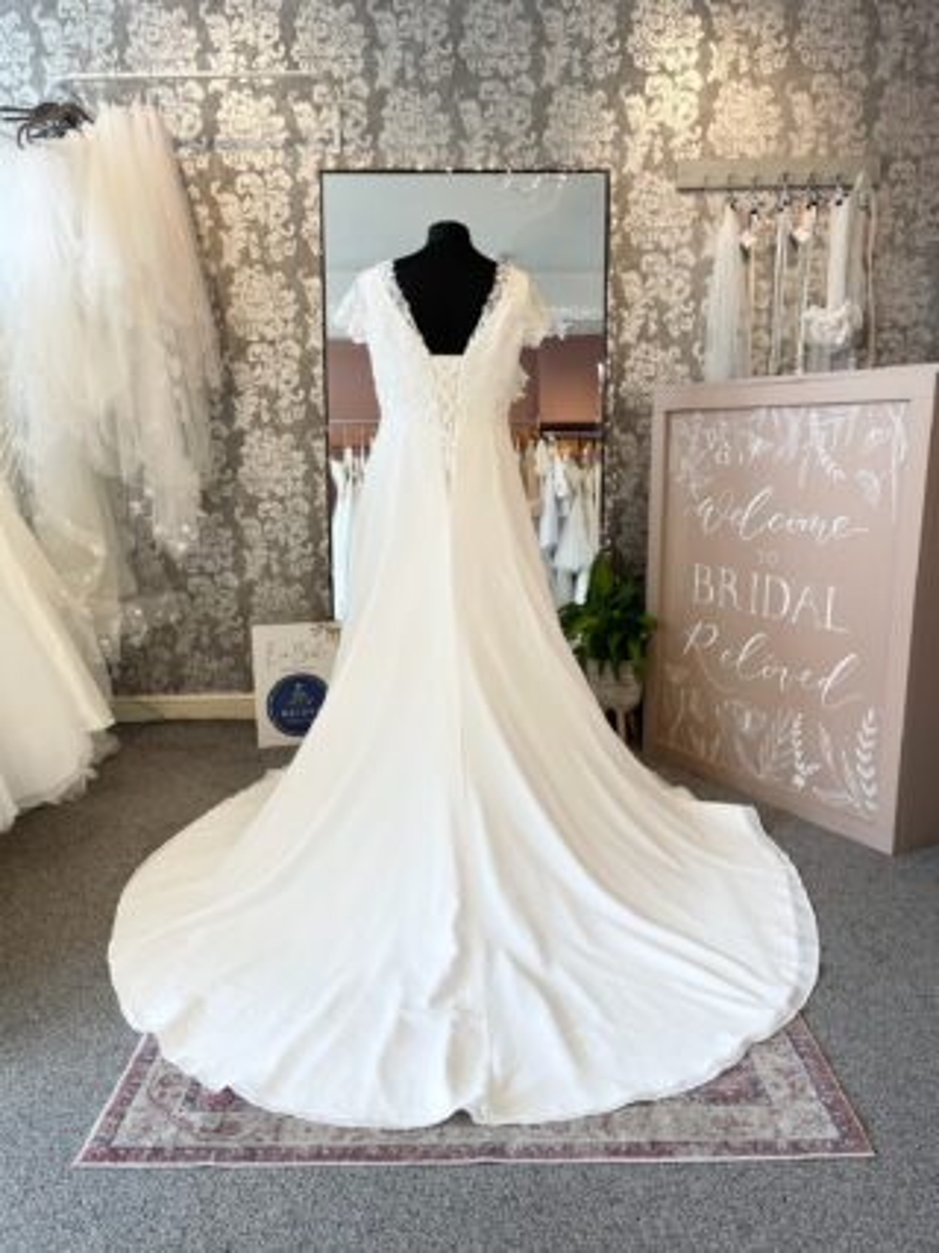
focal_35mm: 25
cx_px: 470
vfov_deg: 69.4
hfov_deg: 54.9
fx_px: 905
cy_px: 626
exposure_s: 1/127
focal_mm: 5.1
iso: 32
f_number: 1.6
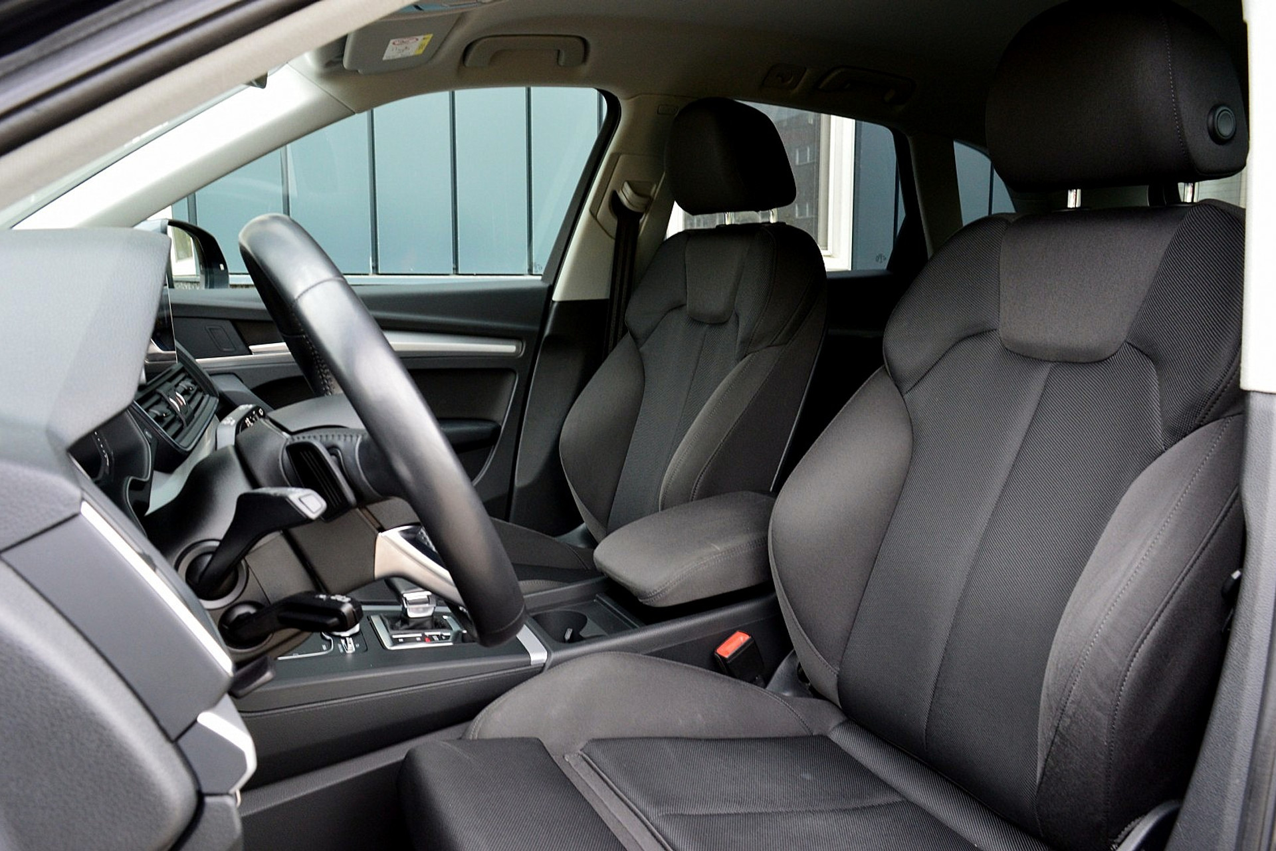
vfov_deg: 47.9
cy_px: 426
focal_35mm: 27
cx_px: 638
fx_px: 957
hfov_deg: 67.4
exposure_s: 1/60
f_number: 8
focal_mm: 18
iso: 720
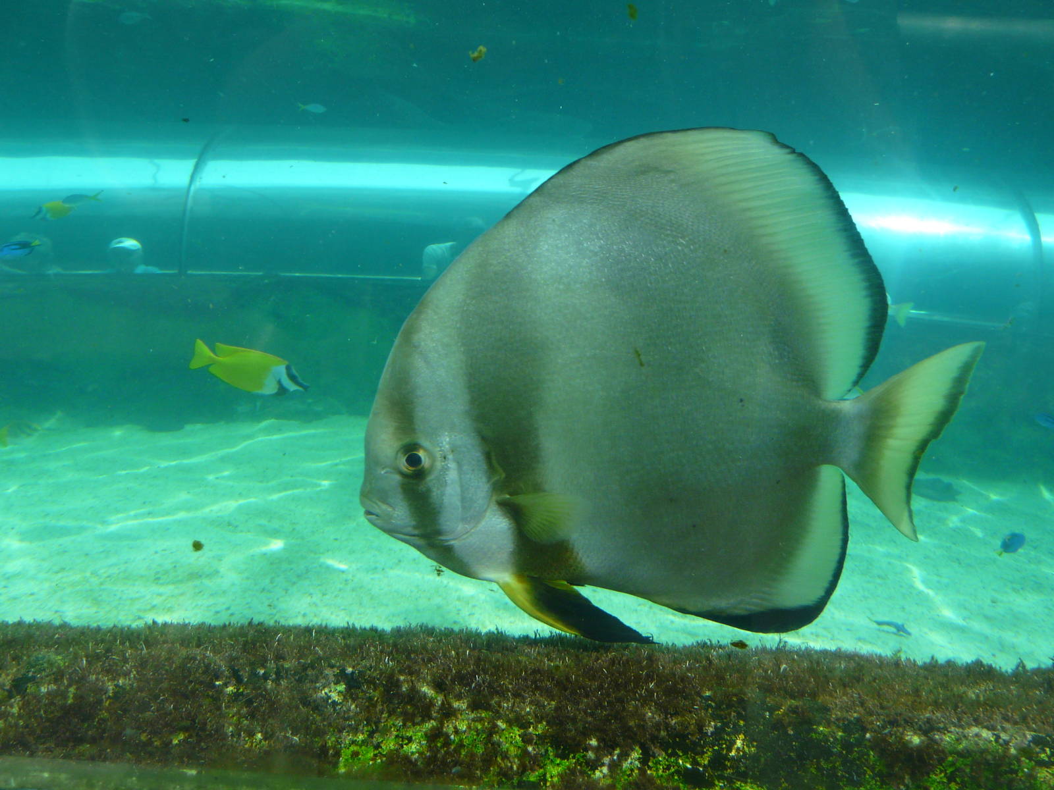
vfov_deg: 48.2
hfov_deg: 61.7
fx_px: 883
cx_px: 527
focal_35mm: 29
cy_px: 395
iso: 125
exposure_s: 1/125
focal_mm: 4.7
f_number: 3.6
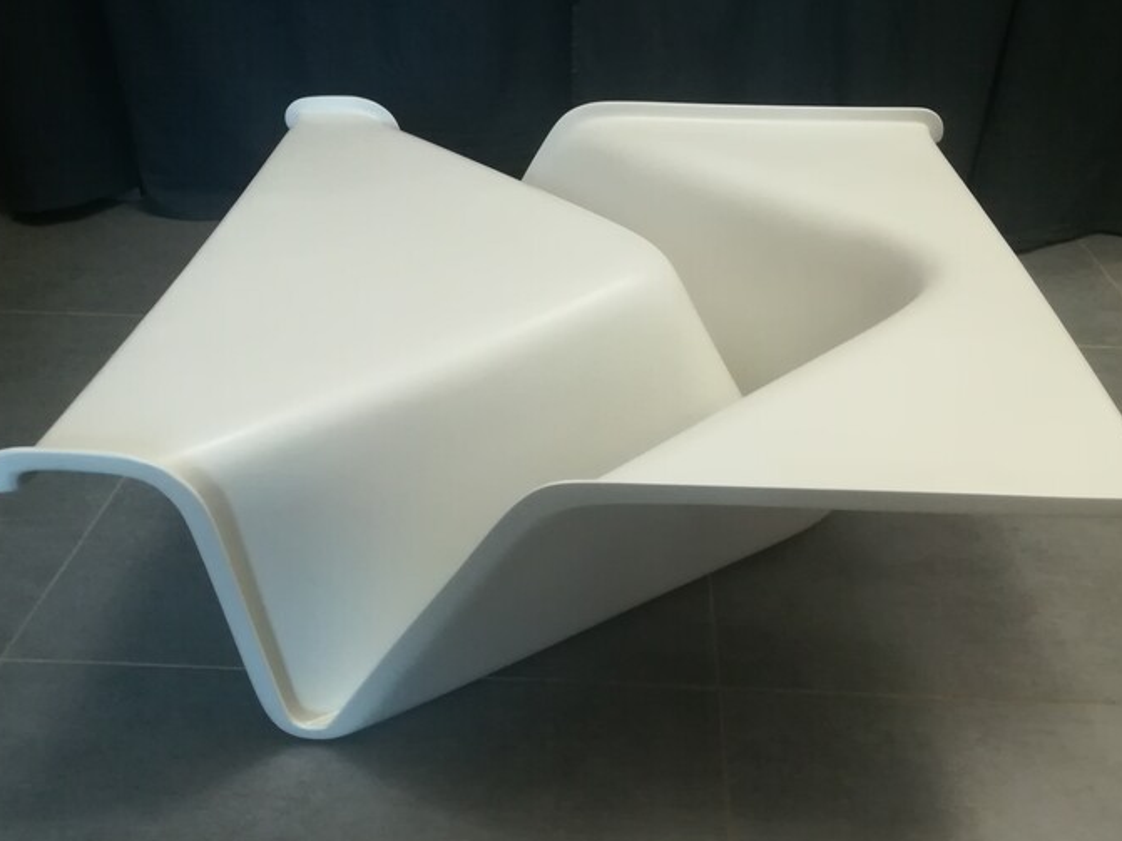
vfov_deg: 45.3
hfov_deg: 58.3
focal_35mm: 31
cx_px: 594
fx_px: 1005
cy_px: 471
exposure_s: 1/14.3
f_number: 2.2
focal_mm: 3.83
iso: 640
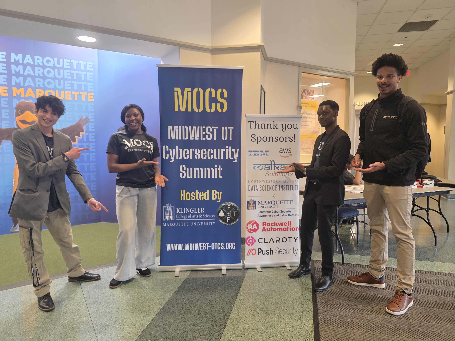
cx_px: 228
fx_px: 302
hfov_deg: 73.9
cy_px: 170
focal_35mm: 23
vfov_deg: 58.9
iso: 500
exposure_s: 1/120
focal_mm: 6.3
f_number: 1.7
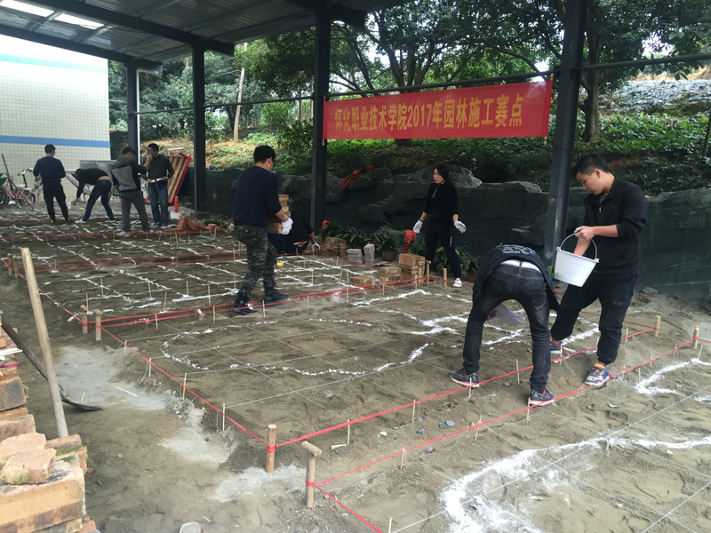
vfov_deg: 48.2
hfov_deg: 61.7
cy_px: 266
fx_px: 596
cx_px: 356
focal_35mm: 29
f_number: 2.2
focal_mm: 4.15
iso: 32
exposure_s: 1/33
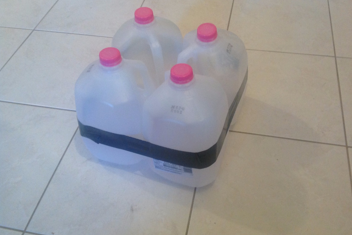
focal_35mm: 38
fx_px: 372
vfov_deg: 35.0
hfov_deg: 50.7
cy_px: 102
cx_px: 183
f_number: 2.4
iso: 200
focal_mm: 4.28
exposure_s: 1/15
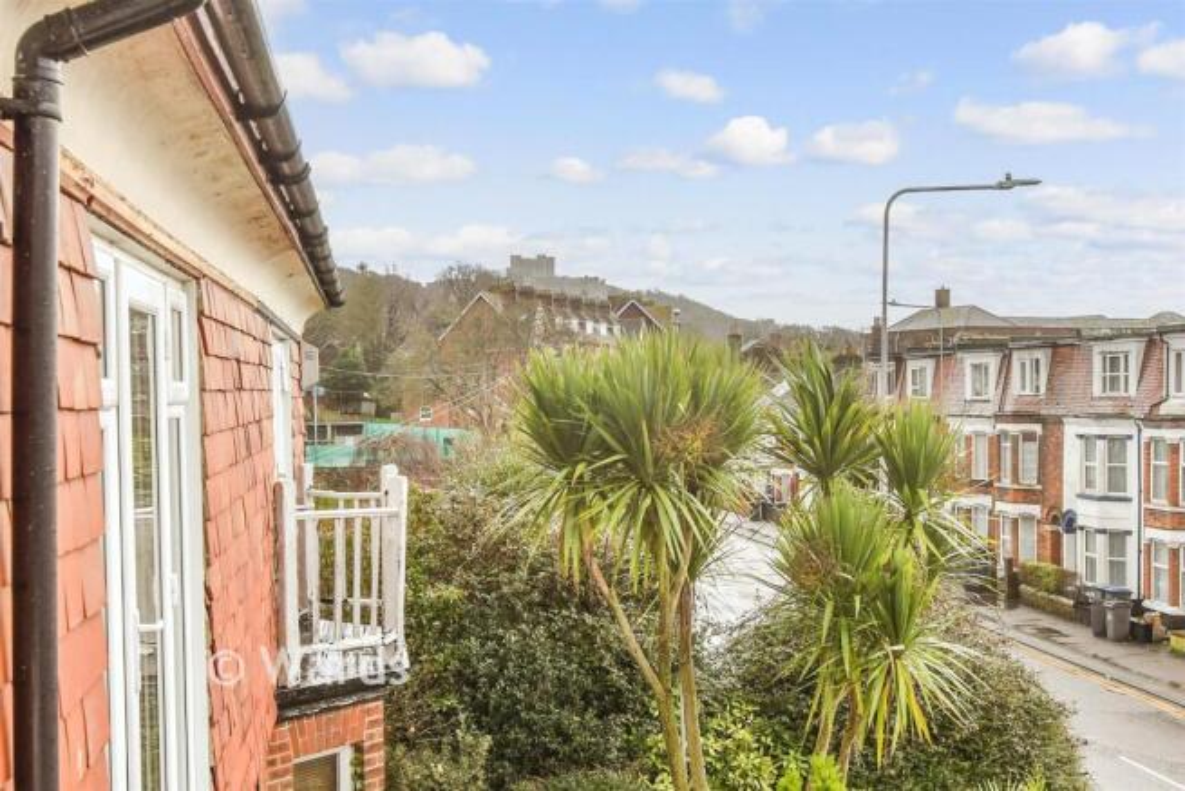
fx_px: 988
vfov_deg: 43.6
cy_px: 396
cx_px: 592
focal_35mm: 30
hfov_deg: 61.9
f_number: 8
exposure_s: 1/80
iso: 400
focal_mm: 20
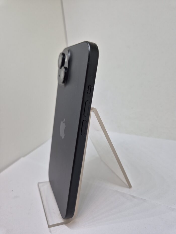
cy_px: 117
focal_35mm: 23
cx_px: 88
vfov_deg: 73.9
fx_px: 156
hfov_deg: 58.9
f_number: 1.8
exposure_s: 1/180
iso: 80
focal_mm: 5.4
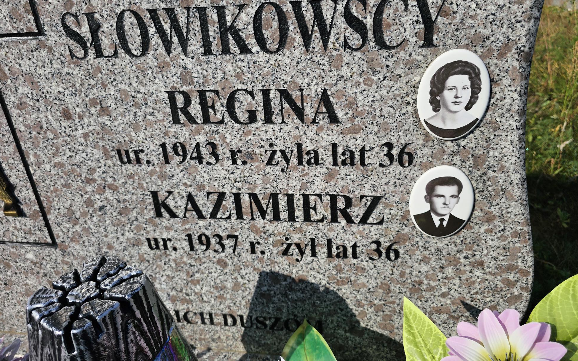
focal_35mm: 25
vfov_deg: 49.0
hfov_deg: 72.5
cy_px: 146
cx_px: 290
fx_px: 394
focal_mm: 6.3
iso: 10
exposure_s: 1/1994
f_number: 1.7
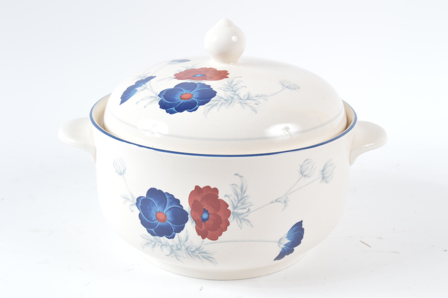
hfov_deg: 35.1
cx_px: 224
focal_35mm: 57
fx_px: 709
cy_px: 149
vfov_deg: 23.7
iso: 100
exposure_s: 1/100
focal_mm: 38
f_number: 11
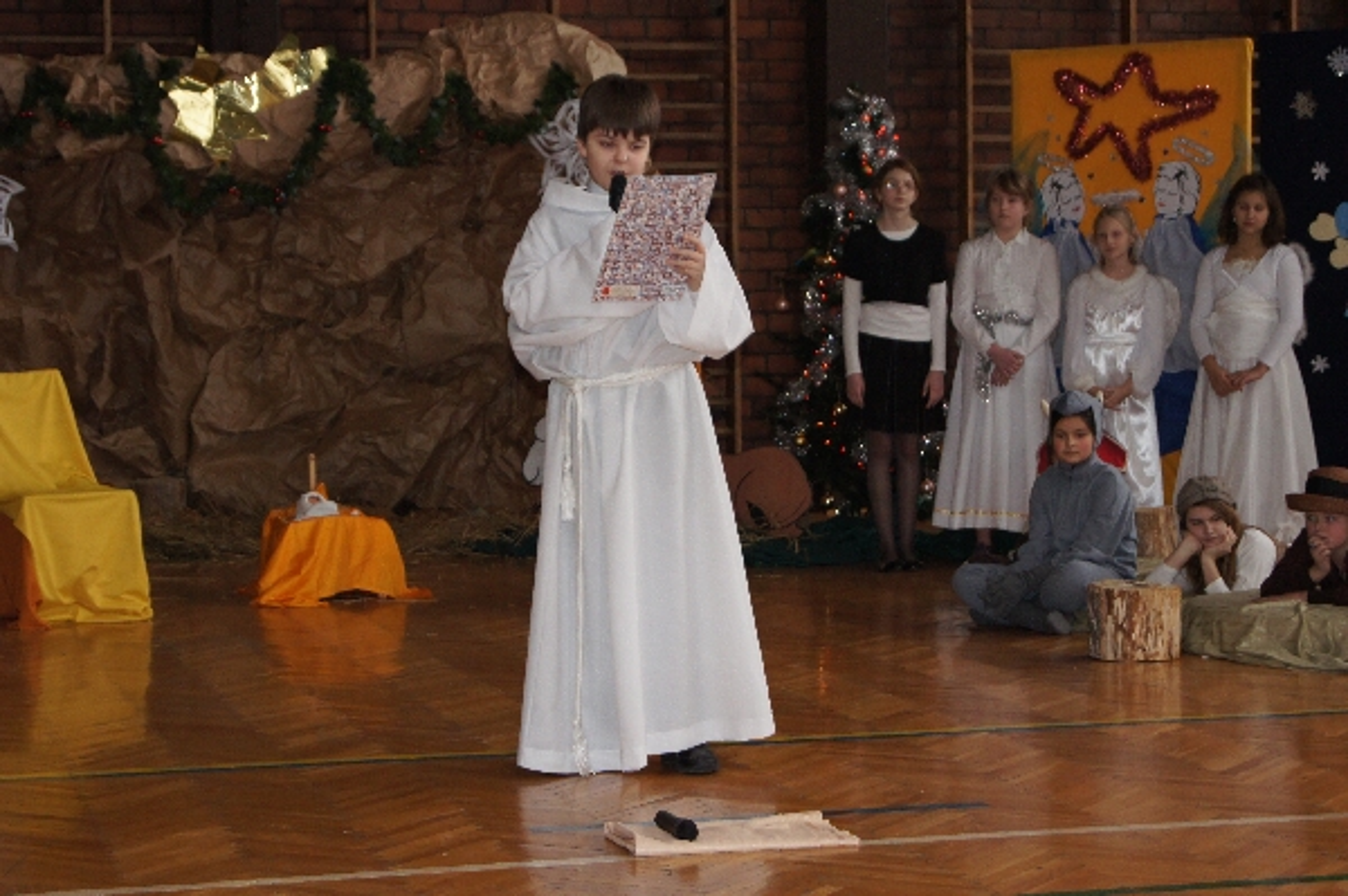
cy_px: 448
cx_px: 674
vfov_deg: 16.5
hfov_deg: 24.6
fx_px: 3087
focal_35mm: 82
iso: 800
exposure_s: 1/80
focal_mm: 55
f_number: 5.6
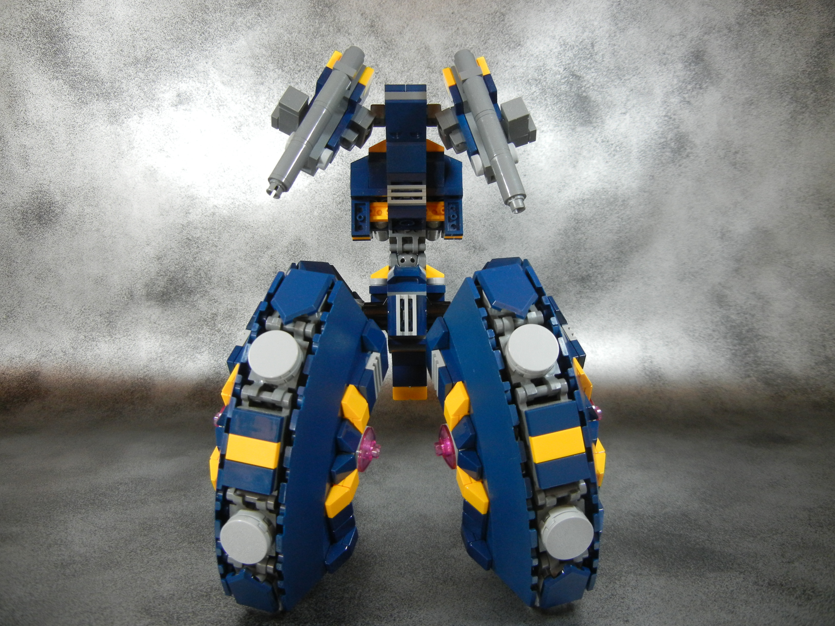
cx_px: 418
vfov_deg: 46.8
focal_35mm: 30
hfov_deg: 60.0
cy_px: 313
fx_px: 724
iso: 400
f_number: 3.5
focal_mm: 5.4
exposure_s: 1/58.8
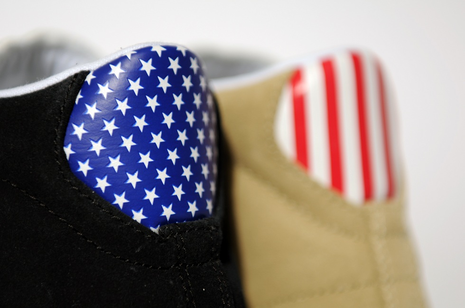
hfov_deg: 22.7
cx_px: 232
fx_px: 1161
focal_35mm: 90
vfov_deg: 15.1
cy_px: 154
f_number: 3.2
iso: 100
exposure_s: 1/160
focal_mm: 60
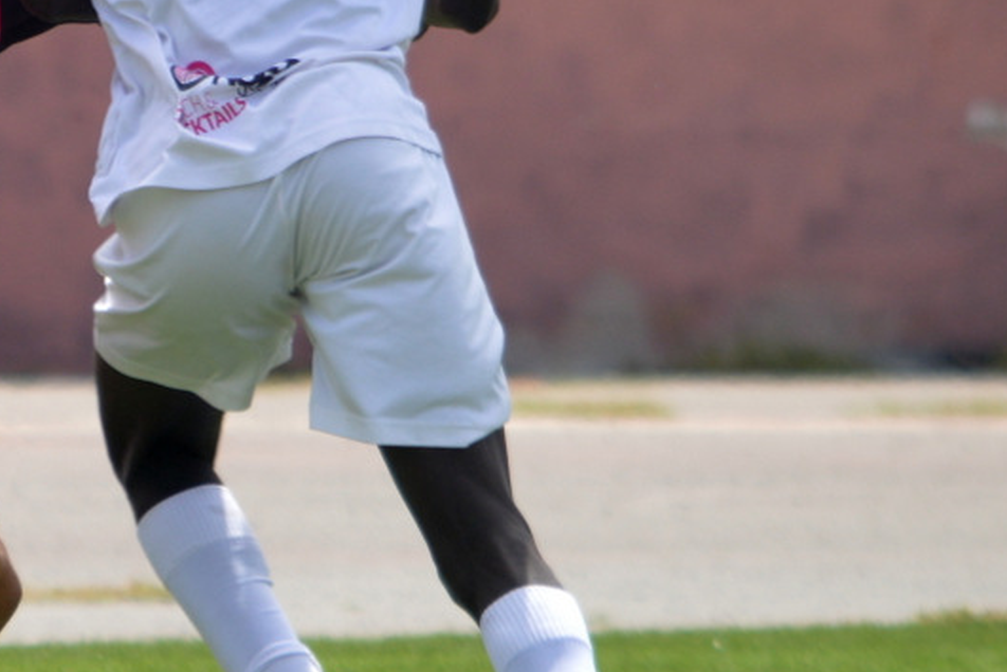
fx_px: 26040
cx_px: -245
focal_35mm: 931
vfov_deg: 1.5
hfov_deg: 2.2
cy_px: 184
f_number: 7.1
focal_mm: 220
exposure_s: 1/500
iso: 200
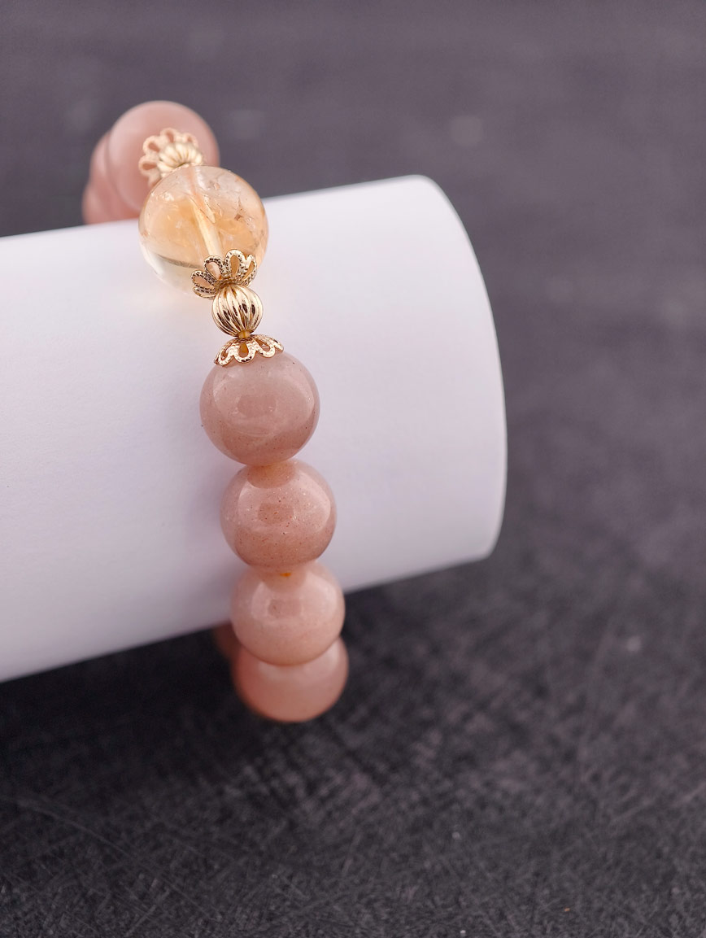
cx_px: 353
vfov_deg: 23.0
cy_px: 469
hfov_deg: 17.4
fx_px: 2306
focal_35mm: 85
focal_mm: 22.48
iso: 125
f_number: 2.67
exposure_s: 1/160
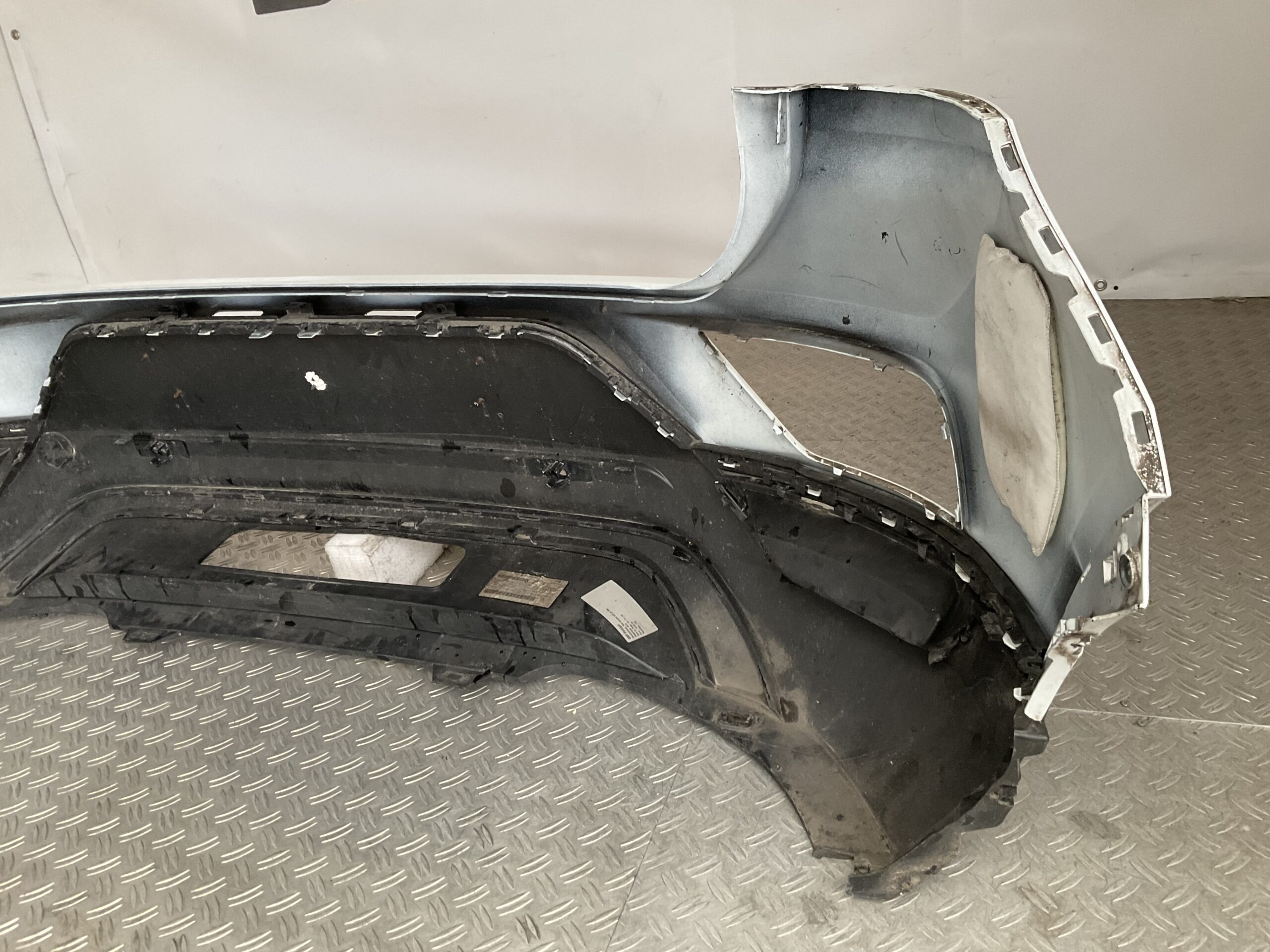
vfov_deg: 48.2
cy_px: 476
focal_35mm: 29
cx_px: 635
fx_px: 1064
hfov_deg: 61.7
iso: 100
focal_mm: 3
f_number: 1.8
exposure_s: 1/50
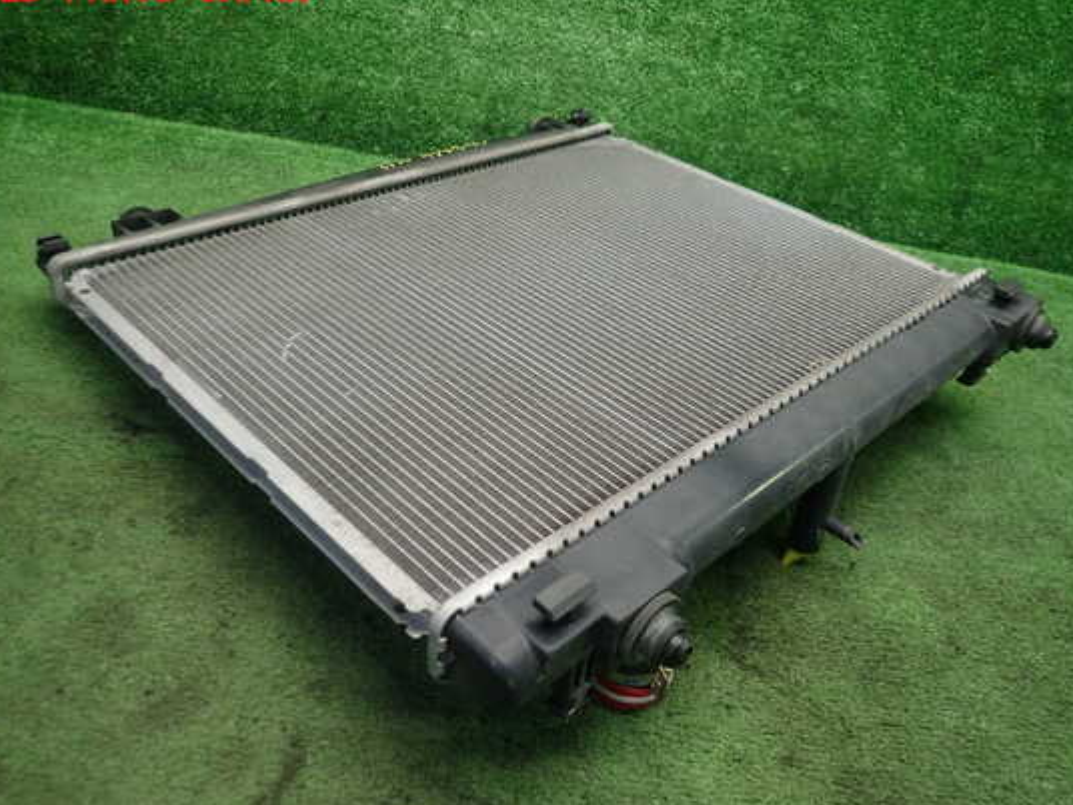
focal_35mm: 28
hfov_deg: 63.4
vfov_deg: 49.7
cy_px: 415
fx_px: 868
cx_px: 545
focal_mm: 4.5
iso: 200
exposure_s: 1/50
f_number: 2
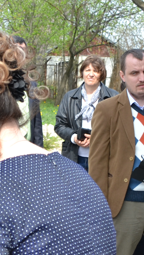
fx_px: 638
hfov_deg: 12.5
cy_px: 219
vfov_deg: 22.3
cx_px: -47
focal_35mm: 94
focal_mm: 18
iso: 200
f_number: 5
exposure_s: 1/400
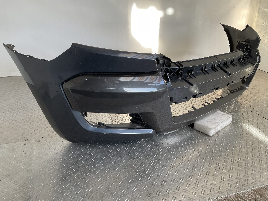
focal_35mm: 29
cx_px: 134
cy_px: 100
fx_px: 225
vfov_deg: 48.2
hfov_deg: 61.7
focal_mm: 3
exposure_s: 1/100
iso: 20
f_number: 1.8
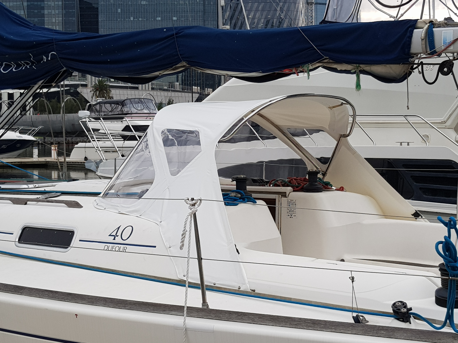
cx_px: 229
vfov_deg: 53.1
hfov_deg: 67.3
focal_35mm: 26
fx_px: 344
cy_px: 172
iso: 40
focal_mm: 4.2
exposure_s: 1/684
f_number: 1.7
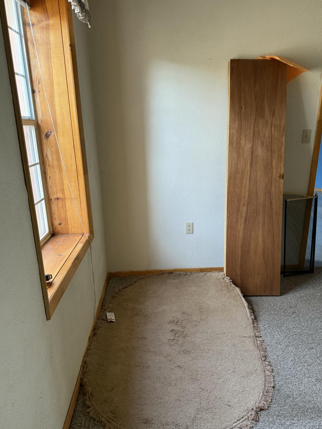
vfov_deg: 67.3
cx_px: 167
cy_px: 223
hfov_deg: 53.1
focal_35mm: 26
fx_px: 322
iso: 250
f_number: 1.78
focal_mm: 6.76
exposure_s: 1/60
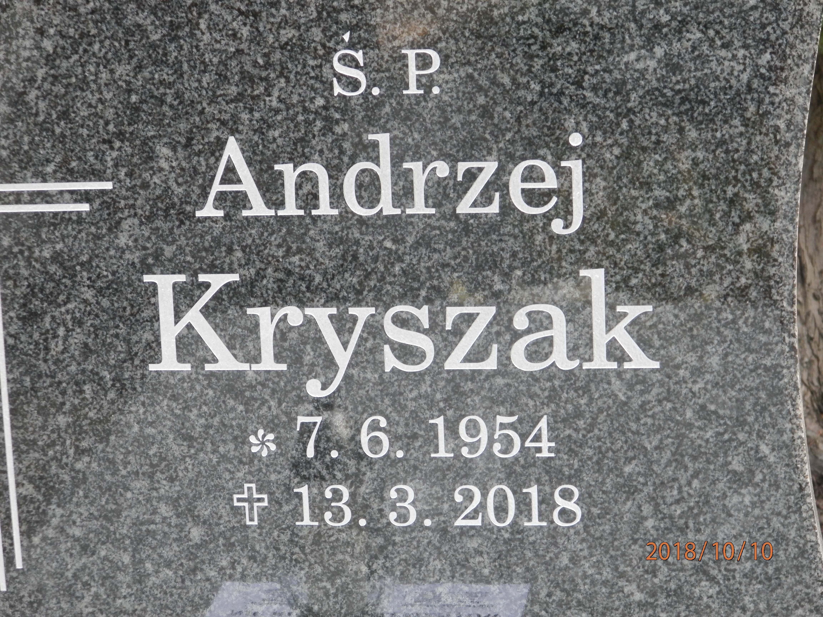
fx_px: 3138
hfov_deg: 14.9
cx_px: 412
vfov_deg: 11.2
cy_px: 308
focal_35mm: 132
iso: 200
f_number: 4.7
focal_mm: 23.6
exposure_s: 1/50
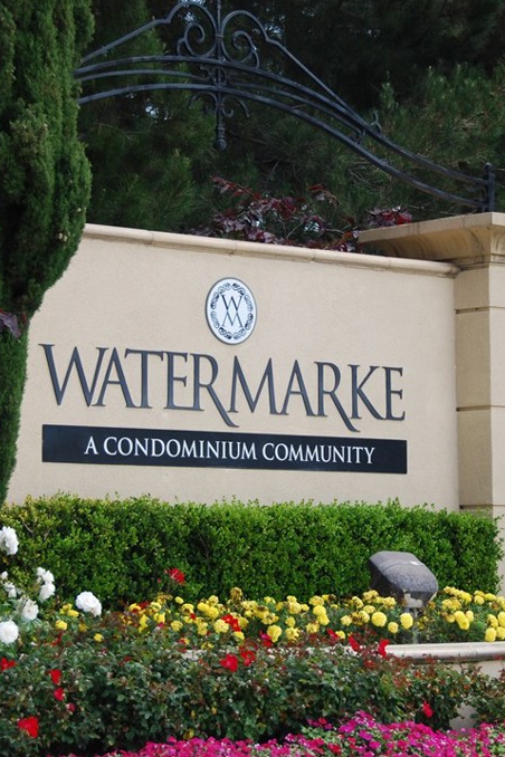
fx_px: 2483
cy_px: 376
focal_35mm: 118
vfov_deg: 17.3
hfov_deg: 11.6
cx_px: 270
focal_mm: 52
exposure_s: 1/125
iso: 100
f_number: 5.6
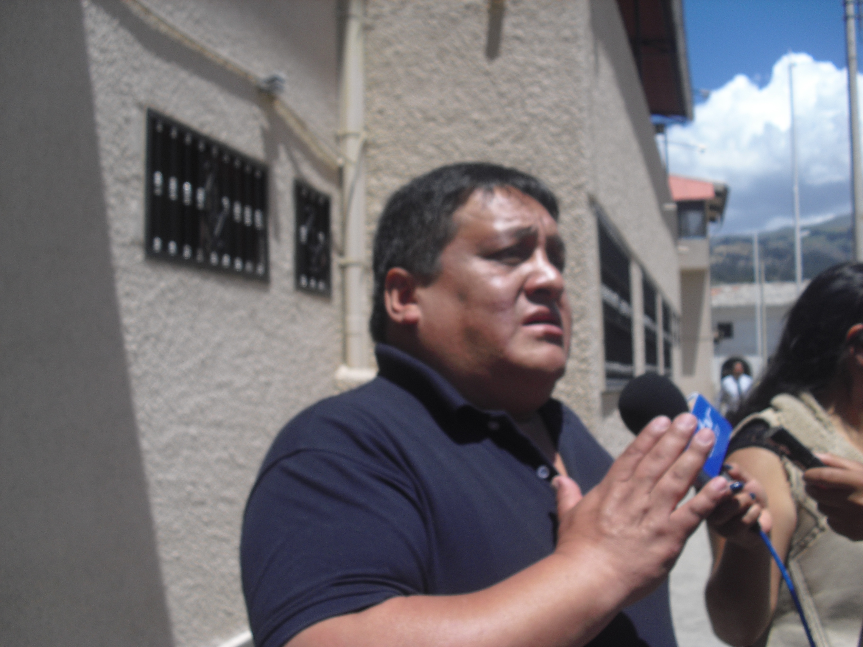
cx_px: 432
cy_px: 324
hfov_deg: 51.4
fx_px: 898
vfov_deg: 39.7
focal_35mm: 36
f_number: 7.8
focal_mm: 6.3
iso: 64
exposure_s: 1/160
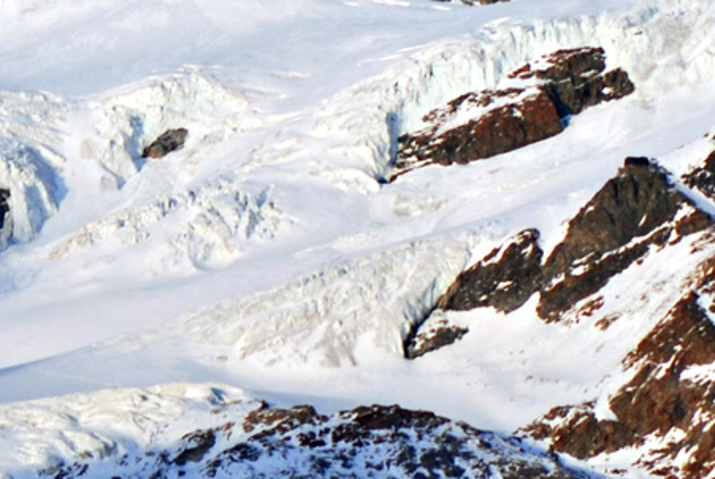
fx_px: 11711
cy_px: 75
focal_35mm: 589
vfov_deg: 2.3
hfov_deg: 3.5
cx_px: -254
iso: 200
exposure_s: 1/320
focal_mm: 105
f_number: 7.1
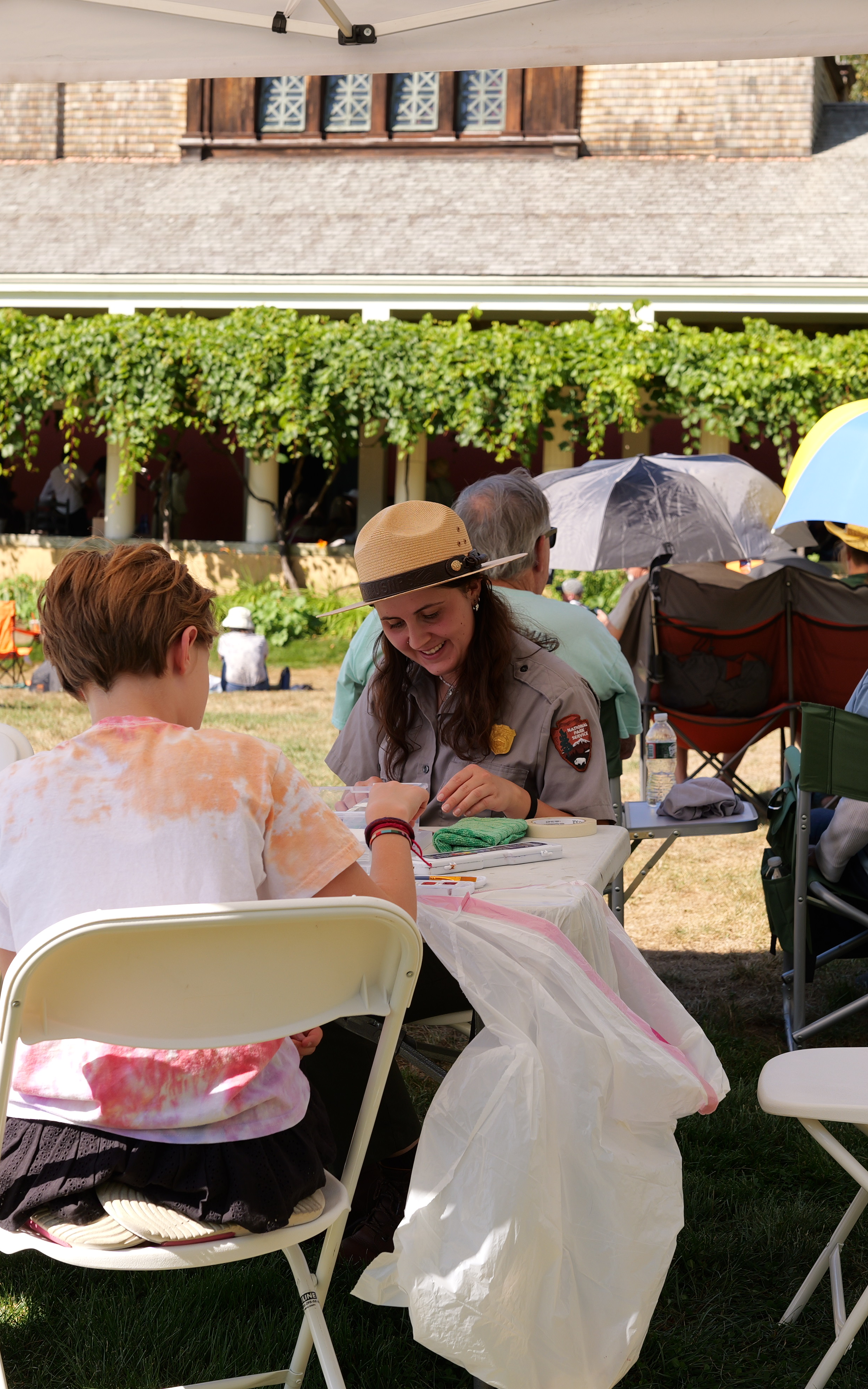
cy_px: 687
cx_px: 512
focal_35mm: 62
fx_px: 2346
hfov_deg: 20.9
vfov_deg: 33.0
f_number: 5.6
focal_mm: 40
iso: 250
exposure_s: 1/500
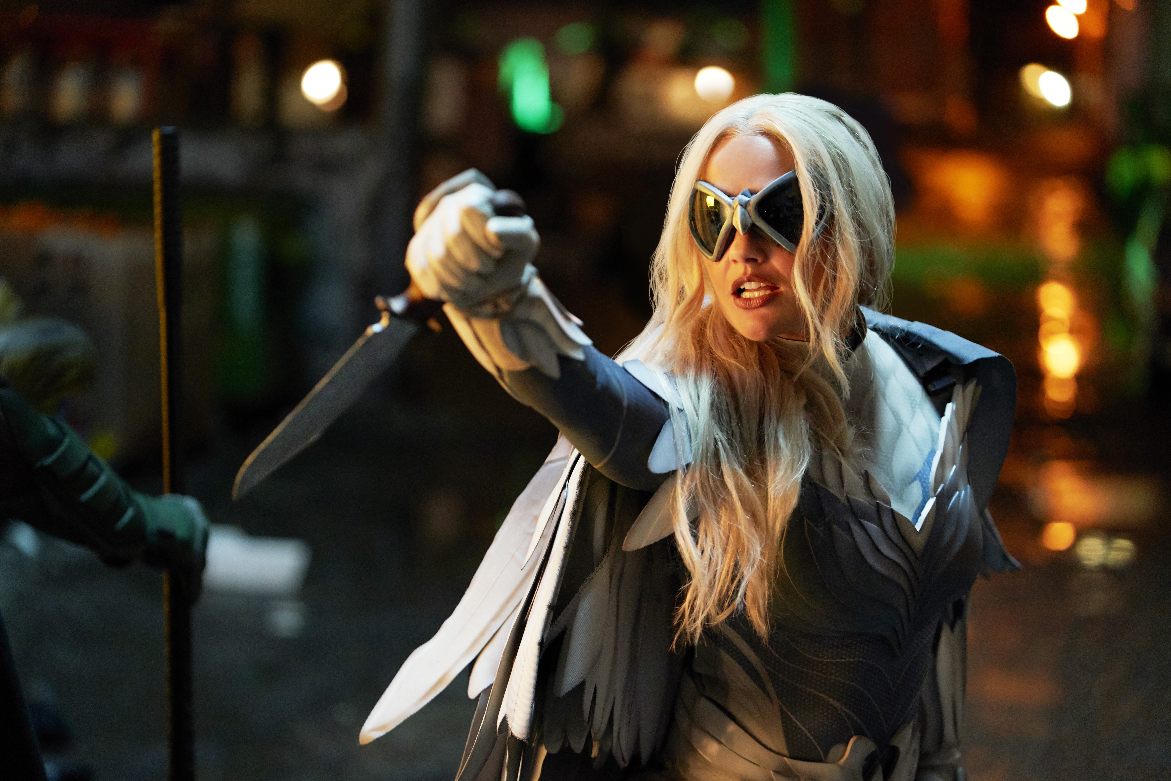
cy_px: 390
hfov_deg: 23.9
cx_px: 586
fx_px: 2765
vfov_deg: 16.1
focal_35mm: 85
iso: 5000
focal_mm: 85
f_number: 2.2
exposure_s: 1/160
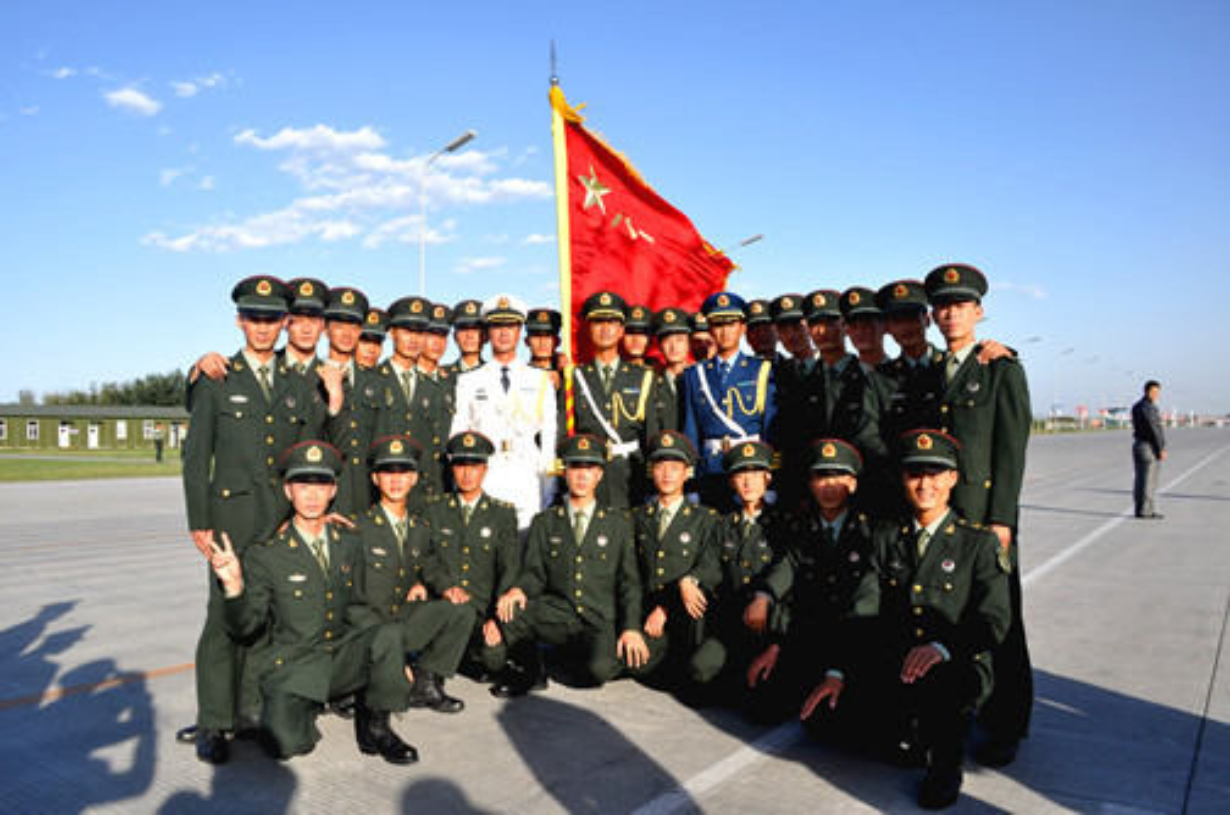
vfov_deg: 47.8
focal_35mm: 27
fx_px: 921
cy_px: 408
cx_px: 615
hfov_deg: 67.5
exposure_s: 1/320
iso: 320
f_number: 9
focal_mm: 18
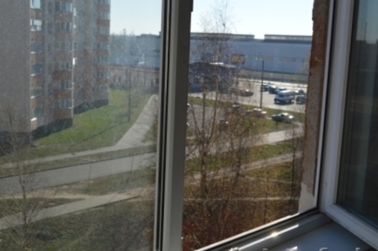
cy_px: 134
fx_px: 556
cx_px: 187
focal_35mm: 53
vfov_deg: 25.5
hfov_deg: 37.5
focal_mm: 32
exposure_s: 1/250
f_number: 8
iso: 100
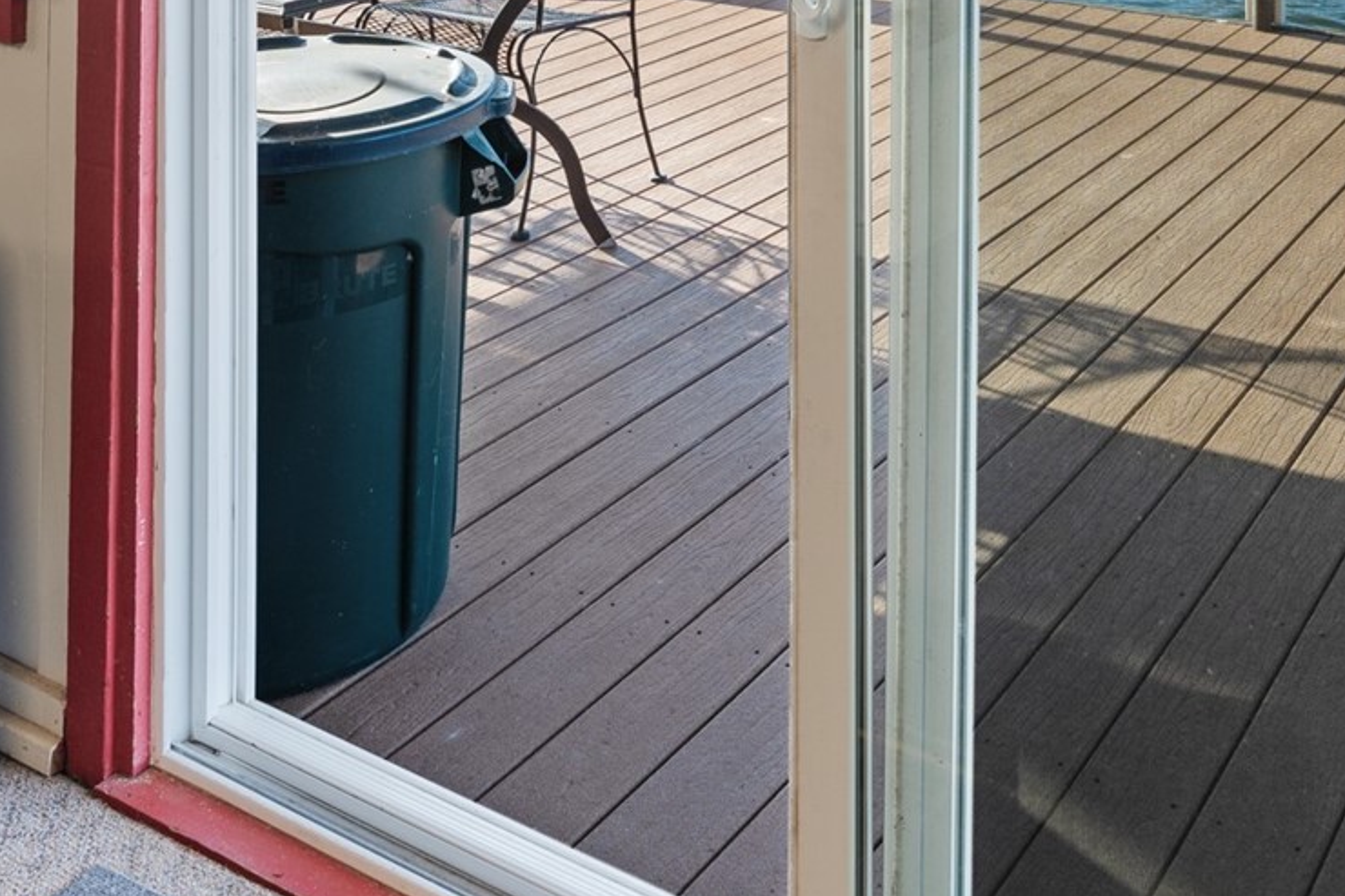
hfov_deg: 42.7
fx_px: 1705
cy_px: -323
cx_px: 856
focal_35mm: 46
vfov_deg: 24.8
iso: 200
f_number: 9
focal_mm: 16.6
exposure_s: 1/6
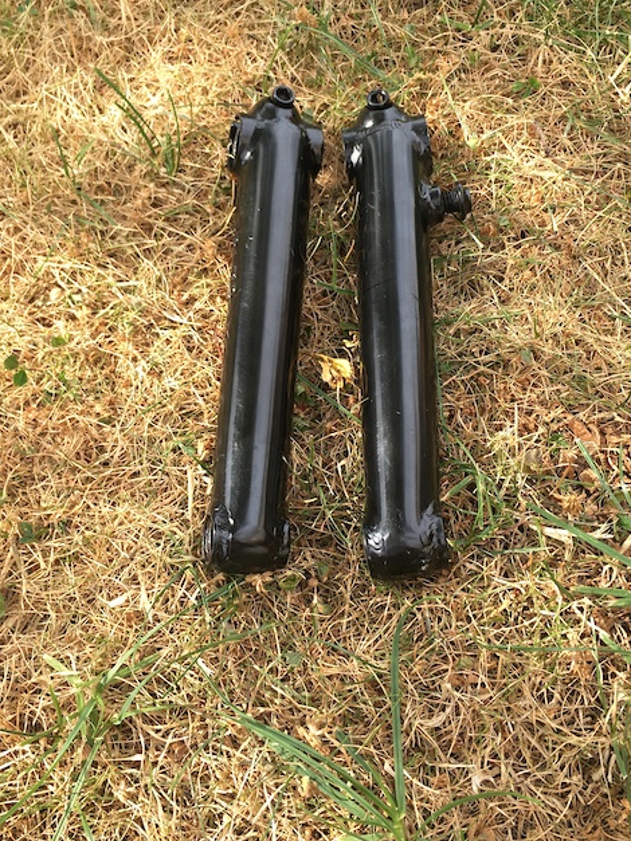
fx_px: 900
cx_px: 325
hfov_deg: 38.6
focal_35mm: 37
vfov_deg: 49.9
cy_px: 345
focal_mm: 4.15
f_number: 2.2
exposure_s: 1/137
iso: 25
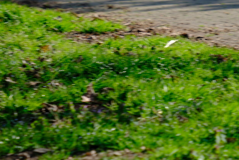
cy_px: 28
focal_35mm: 549
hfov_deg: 3.8
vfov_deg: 2.5
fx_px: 3645
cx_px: 186
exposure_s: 1/550
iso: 160
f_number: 4.8
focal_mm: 190.3
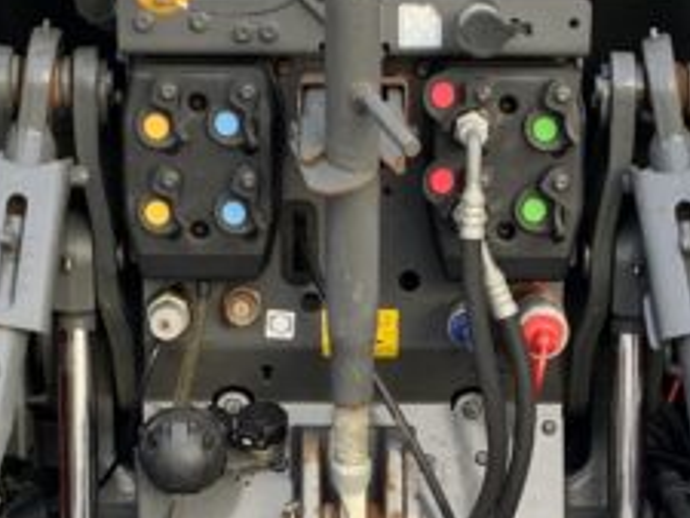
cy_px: 500
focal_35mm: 132
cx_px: 402
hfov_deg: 14.9
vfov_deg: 11.2
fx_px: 2633
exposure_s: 1/122
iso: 50
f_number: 1.8
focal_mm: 3
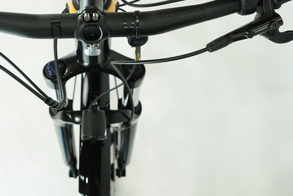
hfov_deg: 35.8
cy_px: 37
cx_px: 93
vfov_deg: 24.2
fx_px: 448
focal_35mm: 55
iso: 1600
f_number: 6.3
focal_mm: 28
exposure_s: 1/200
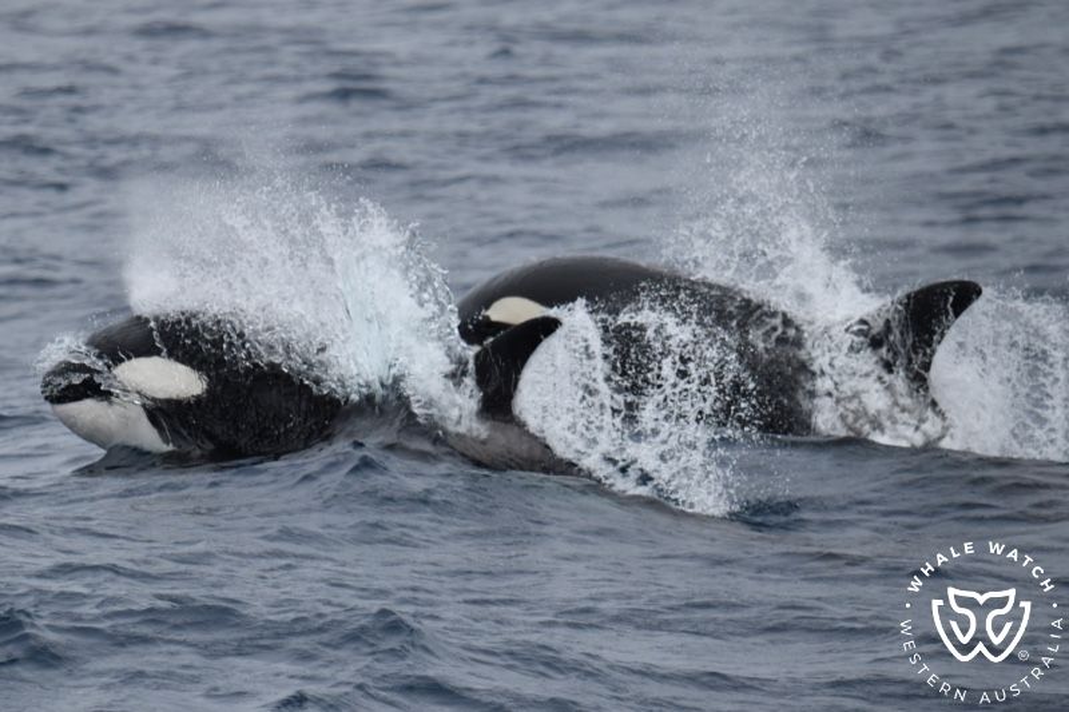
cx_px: 534
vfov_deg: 3.3
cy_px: 356
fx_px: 12468
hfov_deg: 4.9
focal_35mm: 420
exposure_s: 1/8000
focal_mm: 420
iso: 1100
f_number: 6
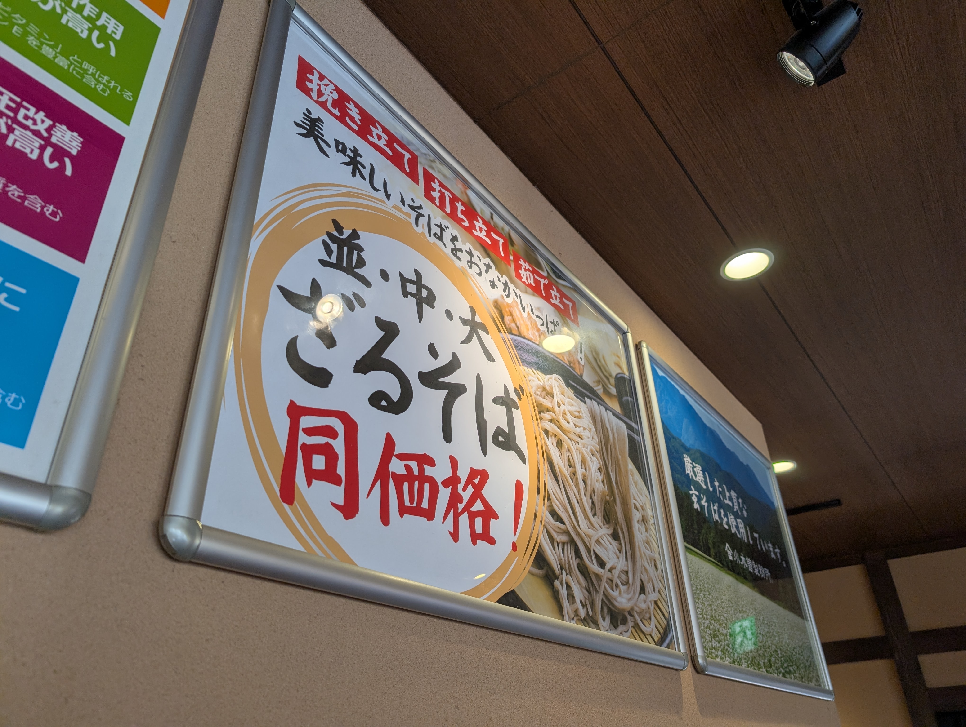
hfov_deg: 71.5
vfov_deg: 56.9
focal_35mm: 24
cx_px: 483
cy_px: 364
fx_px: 671
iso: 20
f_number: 1.68
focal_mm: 6.9
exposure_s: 1/1312
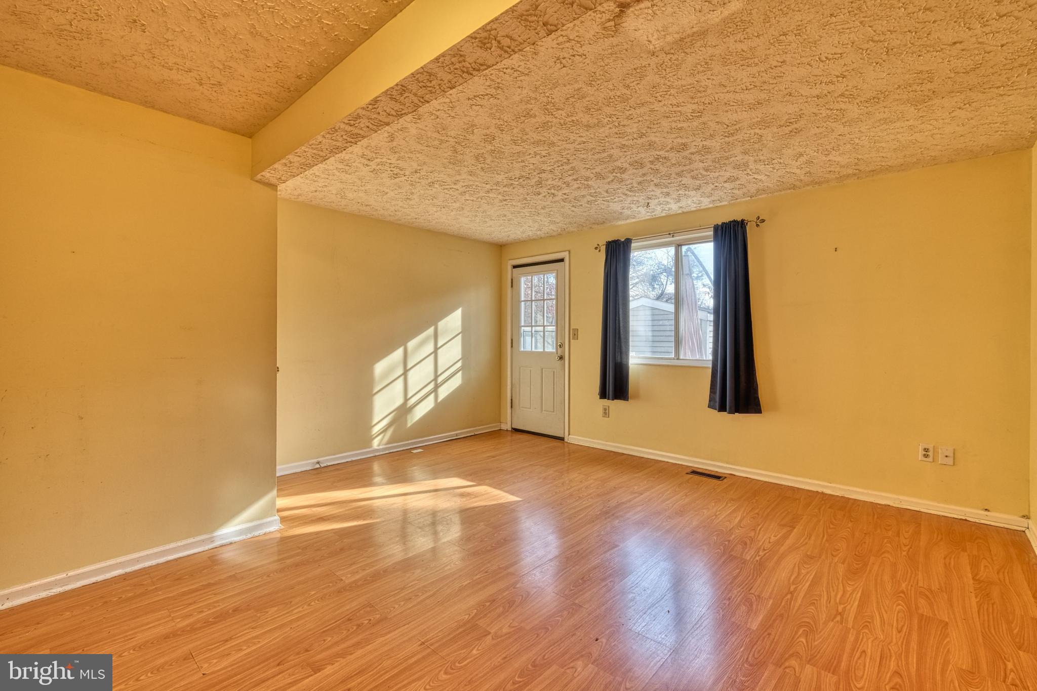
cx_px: 518
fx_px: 432
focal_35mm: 15
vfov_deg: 77.3
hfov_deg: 100.4
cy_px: 346
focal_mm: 10
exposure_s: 1/28
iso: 400
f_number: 8
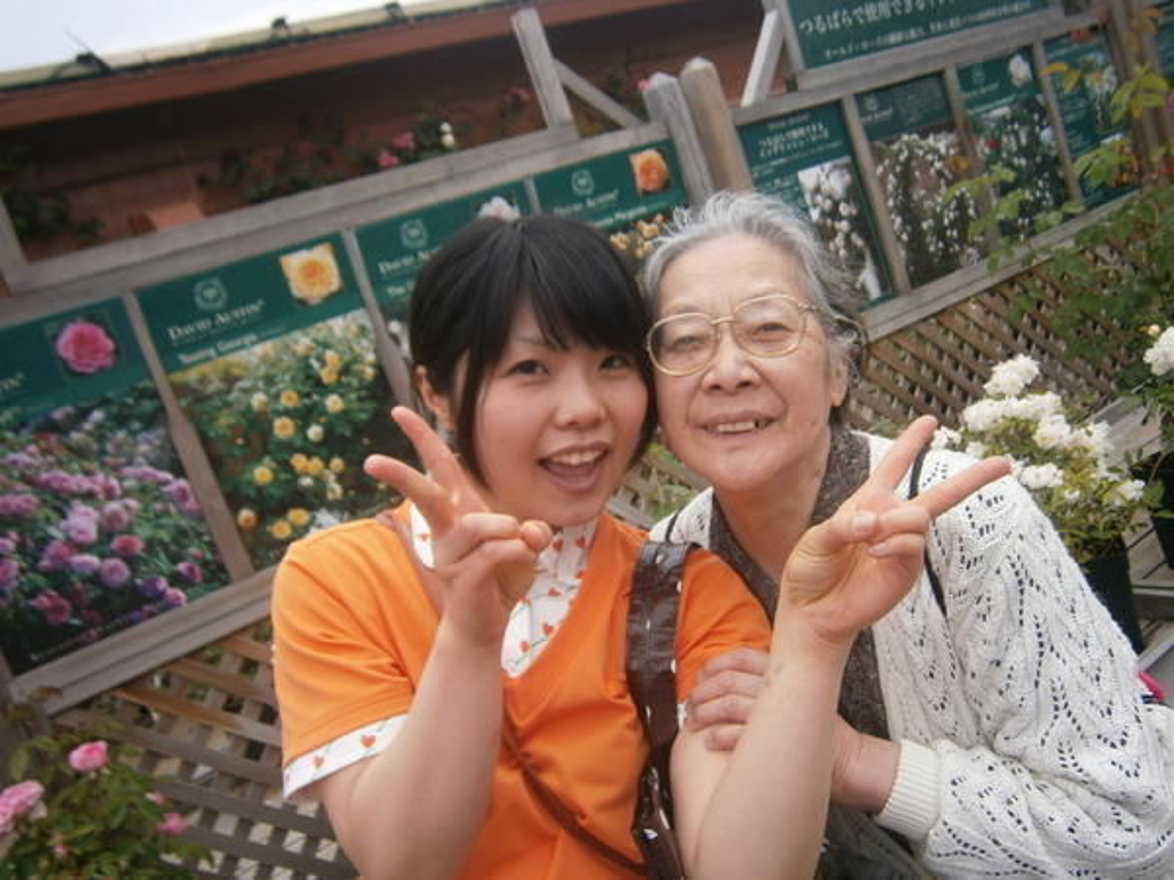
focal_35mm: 31
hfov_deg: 58.4
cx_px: 587
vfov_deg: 45.4
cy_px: 440
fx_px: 1051
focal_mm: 5.5
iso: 80
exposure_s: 1/800
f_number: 2.9
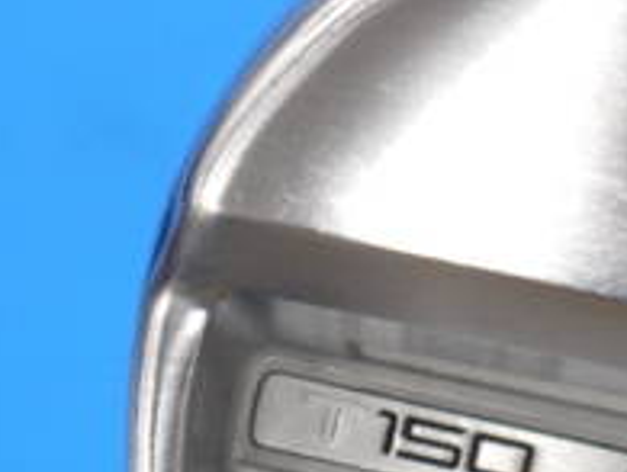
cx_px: 952
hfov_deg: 7.1
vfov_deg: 5.4
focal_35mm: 275
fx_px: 4990
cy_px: 356
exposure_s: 1/80
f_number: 5.6
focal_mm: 42
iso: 640
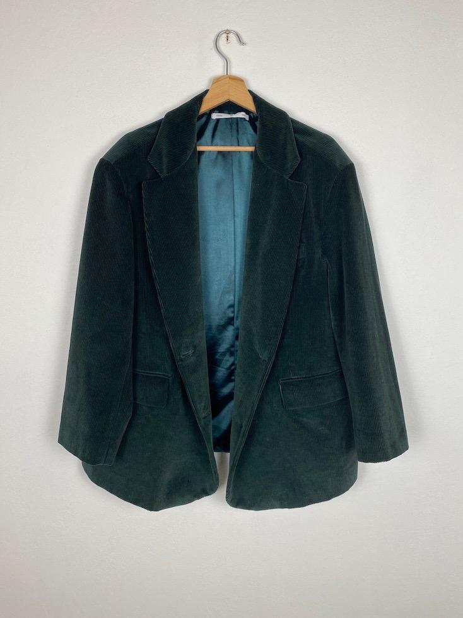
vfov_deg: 67.3
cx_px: 232
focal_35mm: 26
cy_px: 309
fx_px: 464
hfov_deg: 53.1
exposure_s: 1/100
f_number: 1.8
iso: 100
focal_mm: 4.25
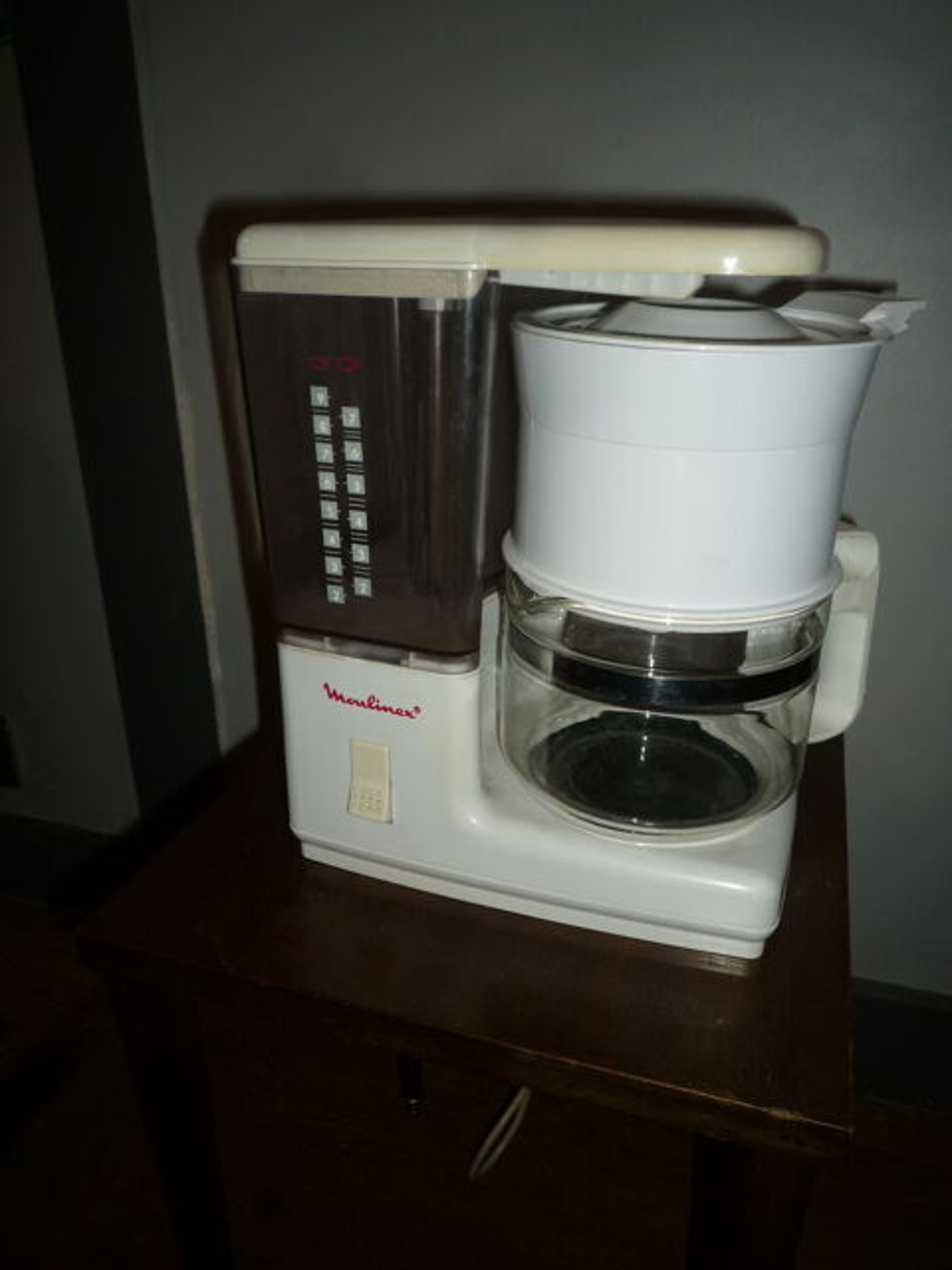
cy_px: 635
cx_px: 476
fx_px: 917
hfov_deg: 54.9
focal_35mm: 25
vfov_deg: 69.4
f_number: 4
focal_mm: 4.4
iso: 100
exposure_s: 1/30
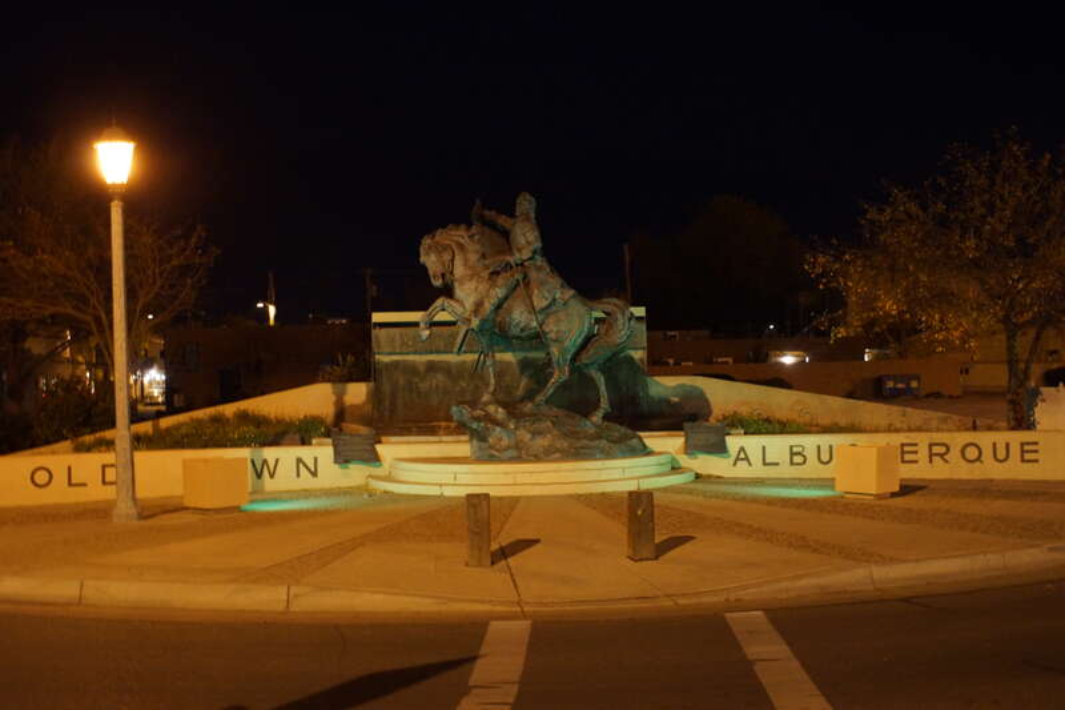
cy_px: 355
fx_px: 1331
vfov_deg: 29.9
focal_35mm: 45
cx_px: 532
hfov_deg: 43.6
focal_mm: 30
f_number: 5
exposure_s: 1/4
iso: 1600
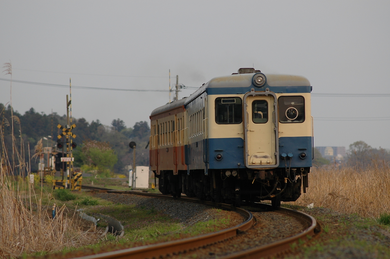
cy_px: 130
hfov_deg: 7.6
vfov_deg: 5.1
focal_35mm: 270
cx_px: 195
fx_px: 2921
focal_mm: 180
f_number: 4
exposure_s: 1/250
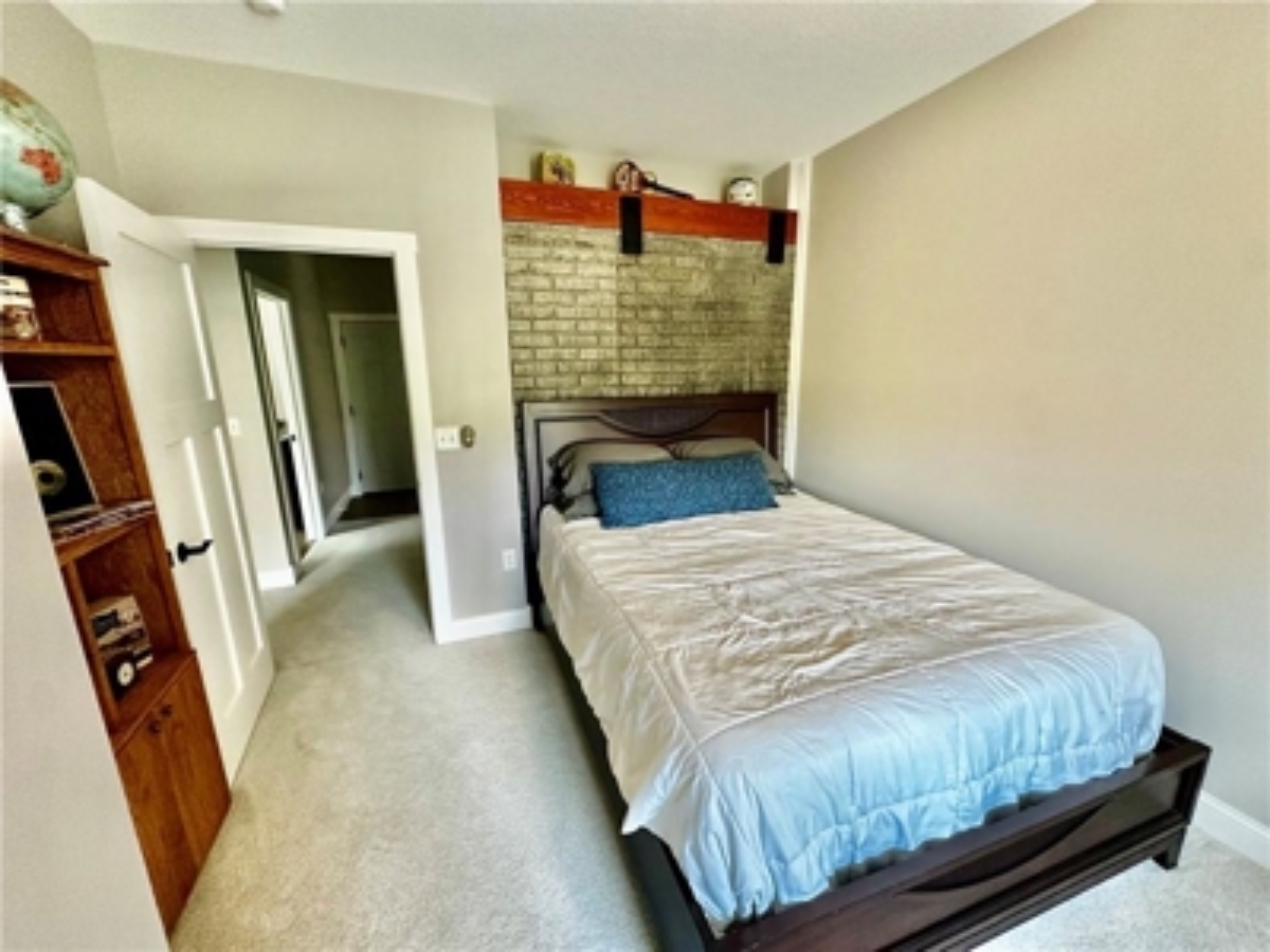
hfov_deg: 102.1
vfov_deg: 85.7
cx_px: 635
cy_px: 476
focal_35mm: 14
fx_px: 514
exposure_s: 1/60
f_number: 2.2
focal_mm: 2.22
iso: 500
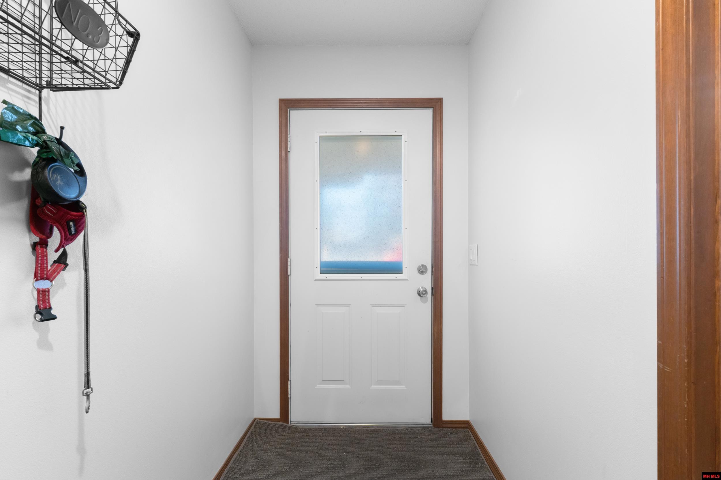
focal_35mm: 15
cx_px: 360
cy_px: 240
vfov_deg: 77.3
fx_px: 300
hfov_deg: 100.4
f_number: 8
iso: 400
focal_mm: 10
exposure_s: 1/1.67
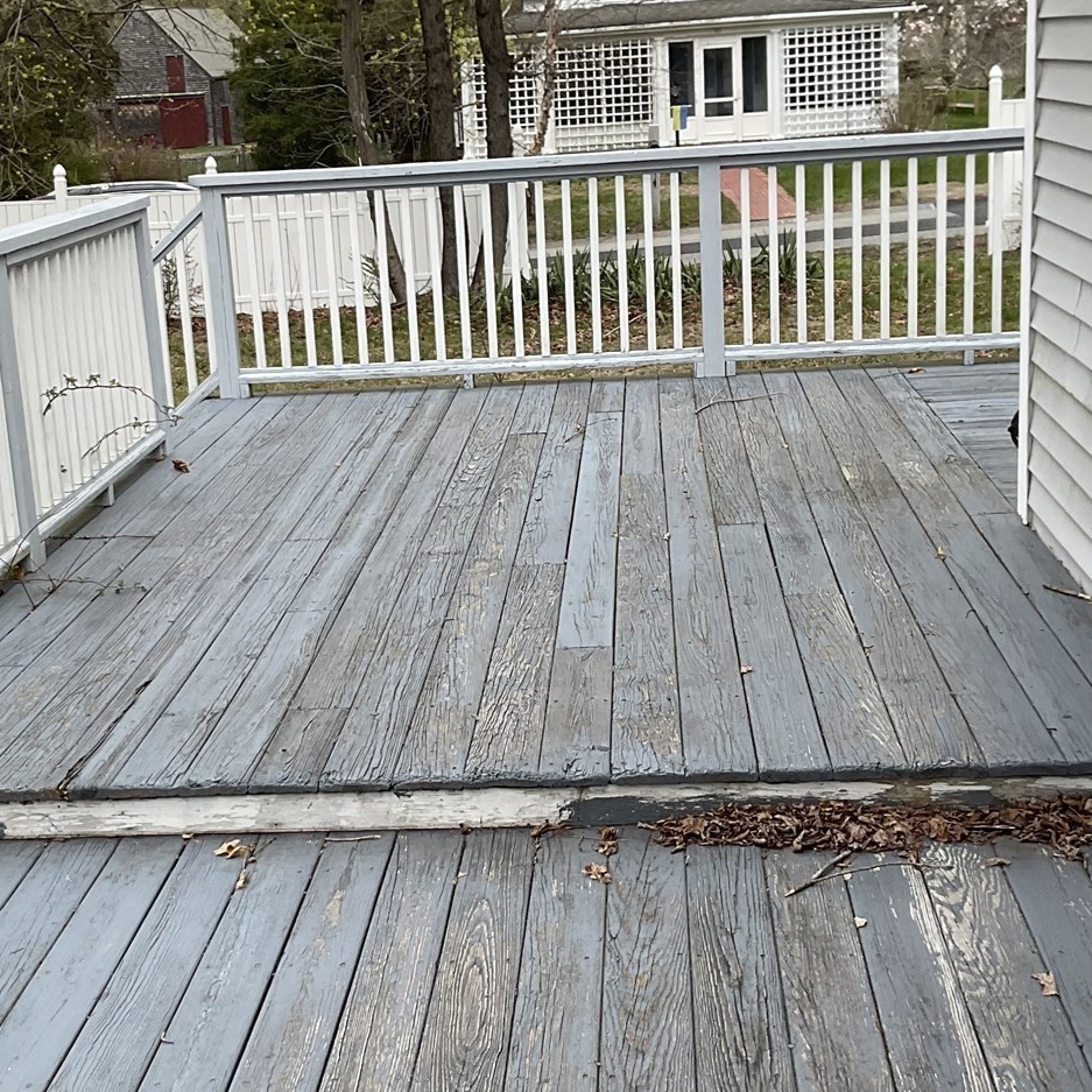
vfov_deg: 30.6
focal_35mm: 56
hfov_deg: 30.5
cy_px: 580
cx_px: 460
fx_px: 1999
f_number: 1.8
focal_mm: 3
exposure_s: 1/1076
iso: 16
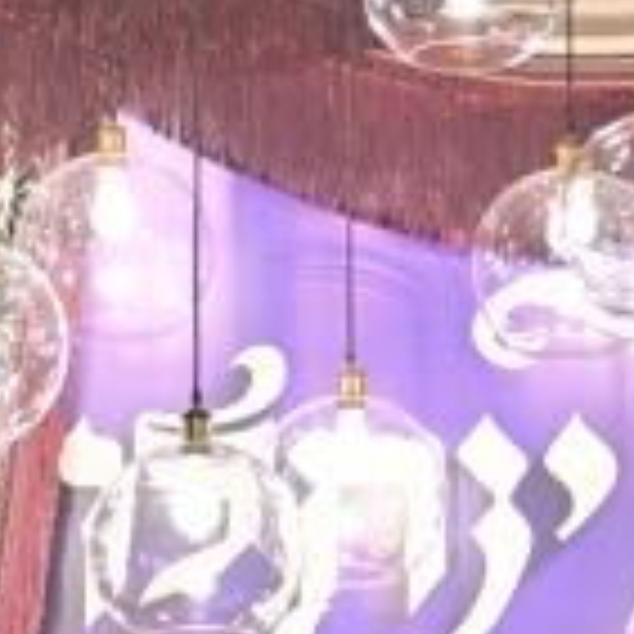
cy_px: 1153
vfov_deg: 4.0
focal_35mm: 431
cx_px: 872
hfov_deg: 4.1
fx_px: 8931
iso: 640
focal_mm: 70
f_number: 2.8
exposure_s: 1/125
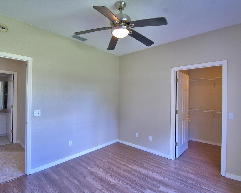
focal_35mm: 17
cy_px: 97
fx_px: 121
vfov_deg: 77.0
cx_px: 121
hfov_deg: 89.6
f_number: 4.5
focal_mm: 10
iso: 400
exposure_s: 1/50
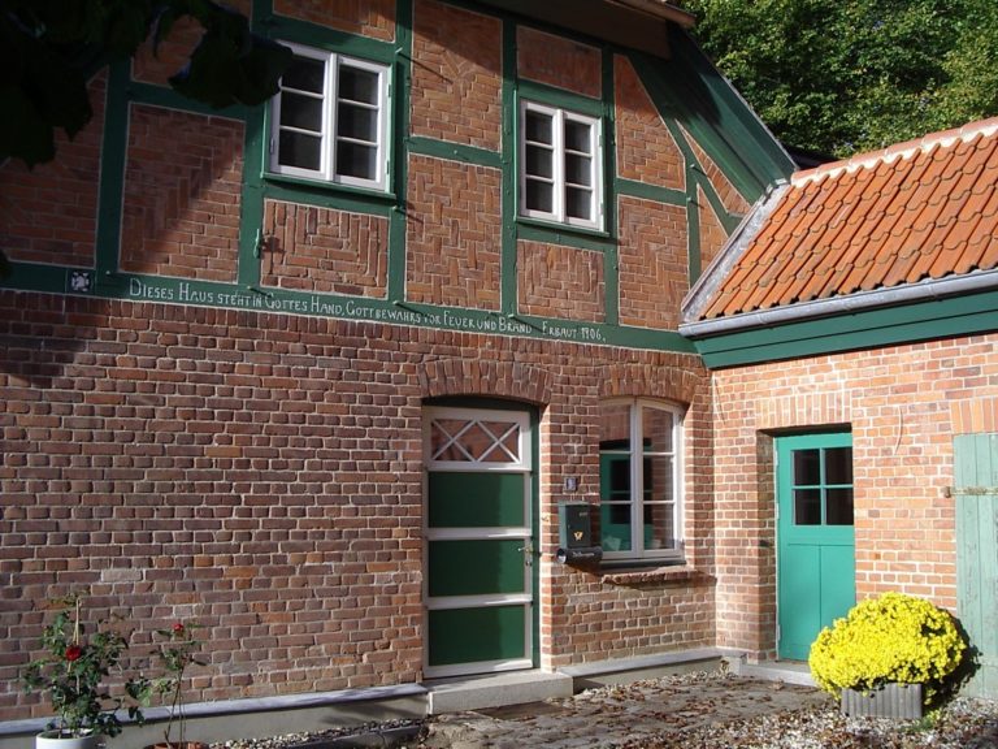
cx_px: 499
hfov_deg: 49.0
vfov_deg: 37.7
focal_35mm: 38
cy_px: 374
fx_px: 1096
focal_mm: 5.8
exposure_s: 1/160
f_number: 4.8
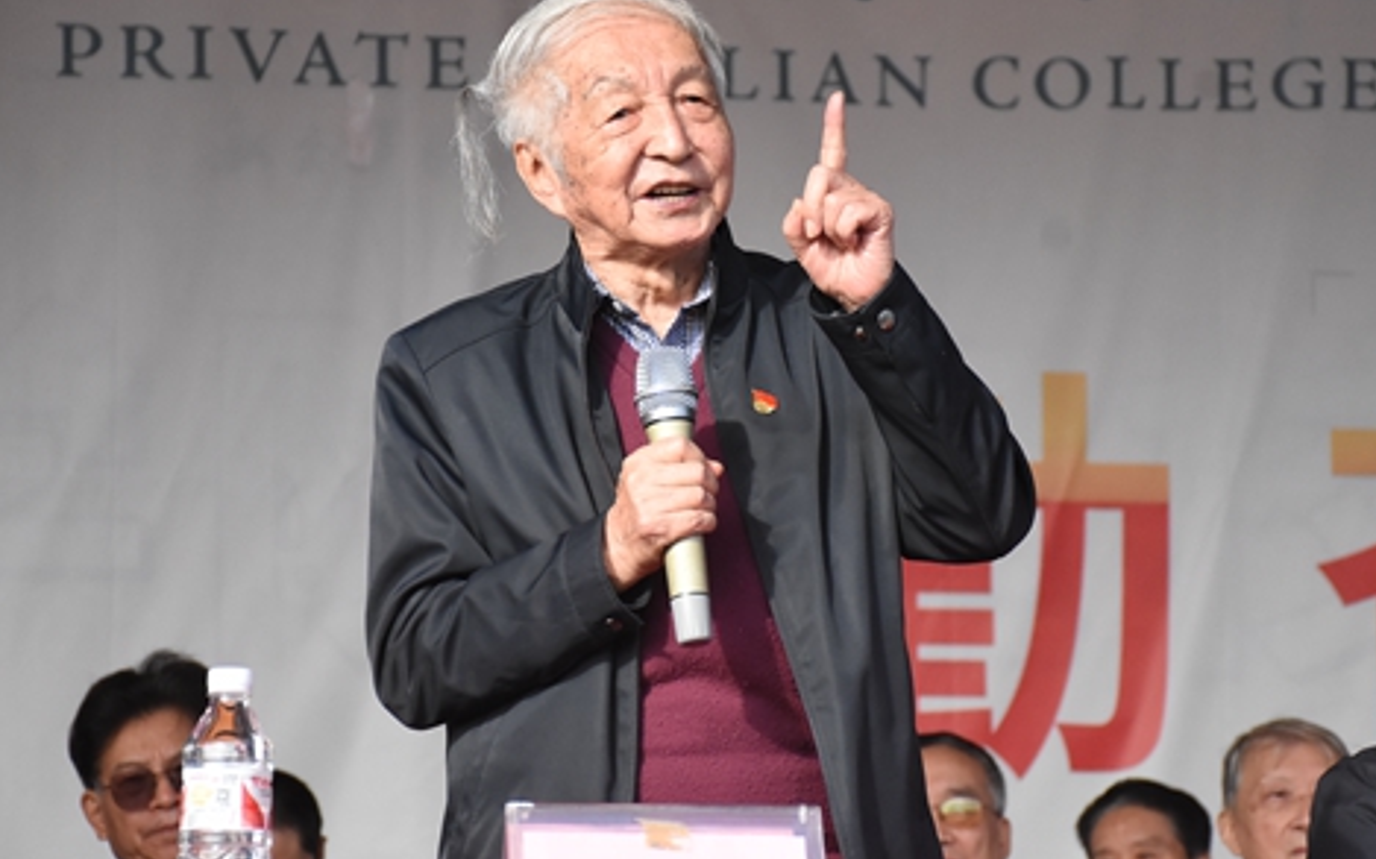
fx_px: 5047
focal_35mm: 135
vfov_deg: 9.7
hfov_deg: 15.5
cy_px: 418
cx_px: 766
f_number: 5
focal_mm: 75
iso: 2500
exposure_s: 1/4000
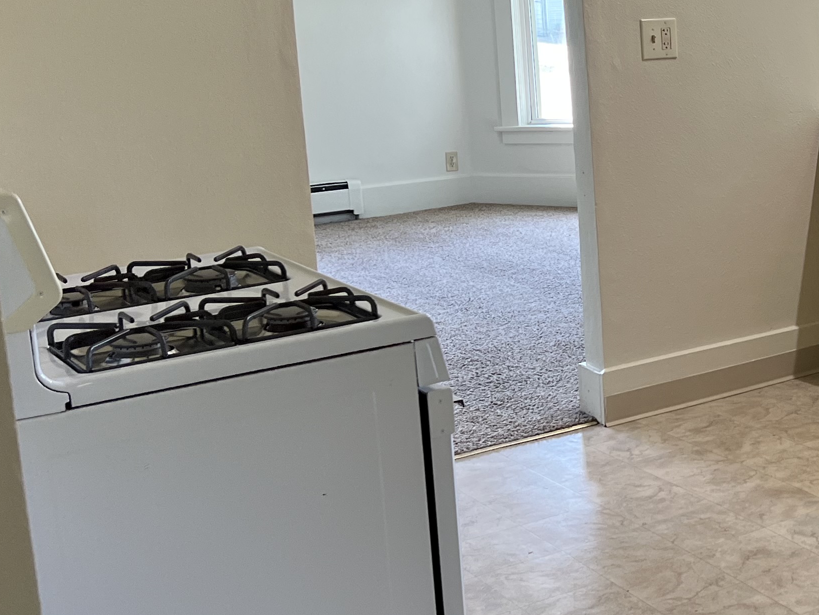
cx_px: 881
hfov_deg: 27.8
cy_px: 282
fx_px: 1514
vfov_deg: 22.9
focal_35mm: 64
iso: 80
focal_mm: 5.7
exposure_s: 1/120
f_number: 1.5
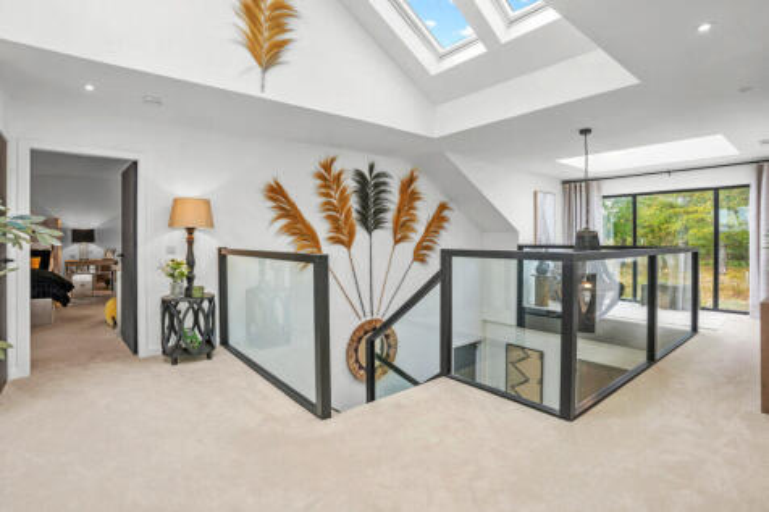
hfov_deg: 93.3
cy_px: 256
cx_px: 384
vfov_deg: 70.4
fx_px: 363
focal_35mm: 17
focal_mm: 17
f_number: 6.3
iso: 200
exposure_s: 1/13
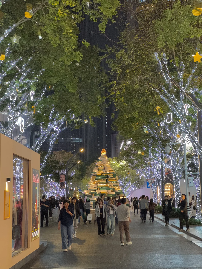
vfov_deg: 25.3
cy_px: 134
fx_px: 599
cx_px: 101
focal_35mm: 77
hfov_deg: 19.1
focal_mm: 9
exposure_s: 1/33
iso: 400
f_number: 2.8
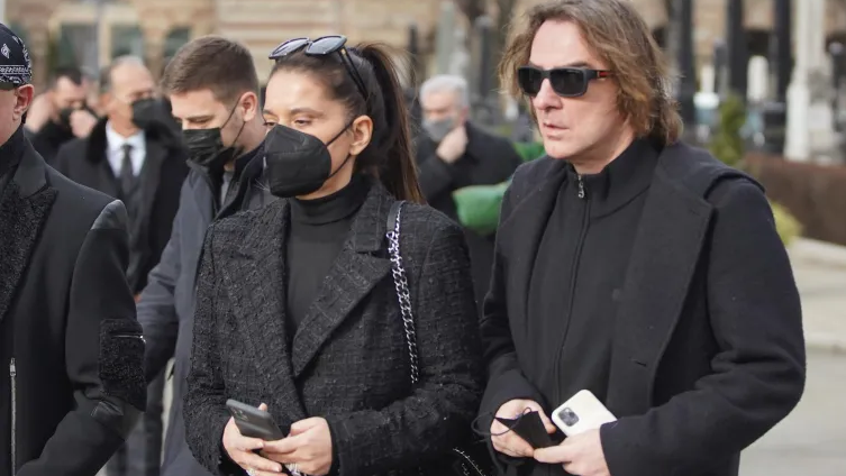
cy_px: 202
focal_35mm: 111
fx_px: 2491
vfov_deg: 10.9
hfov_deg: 19.3
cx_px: 426
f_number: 2.8
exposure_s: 1/2500
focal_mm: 70
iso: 1000
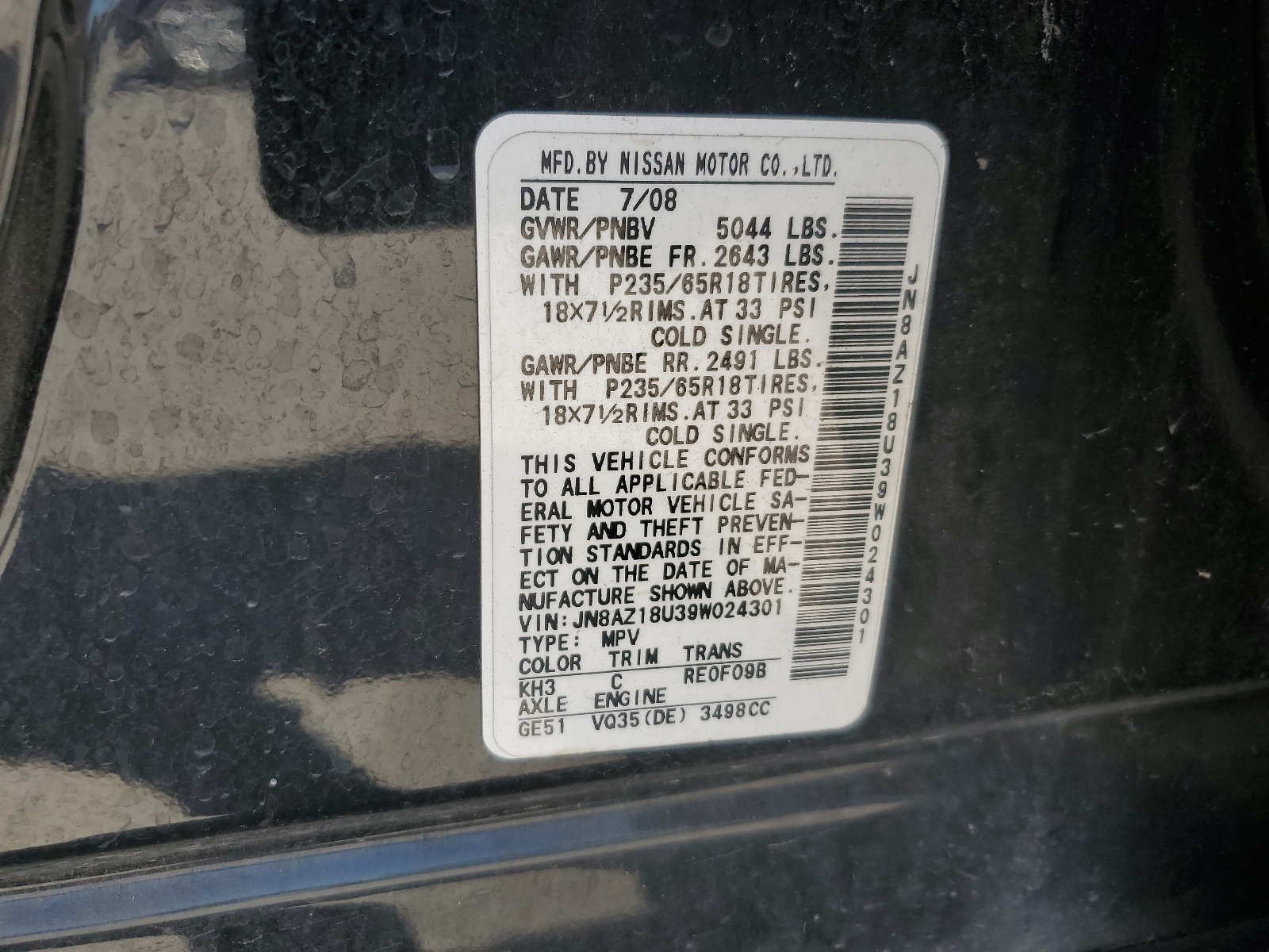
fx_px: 953
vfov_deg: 53.1
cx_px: 634
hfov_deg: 67.3
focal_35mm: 26
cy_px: 476
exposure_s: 1/500
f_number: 1.5
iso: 50
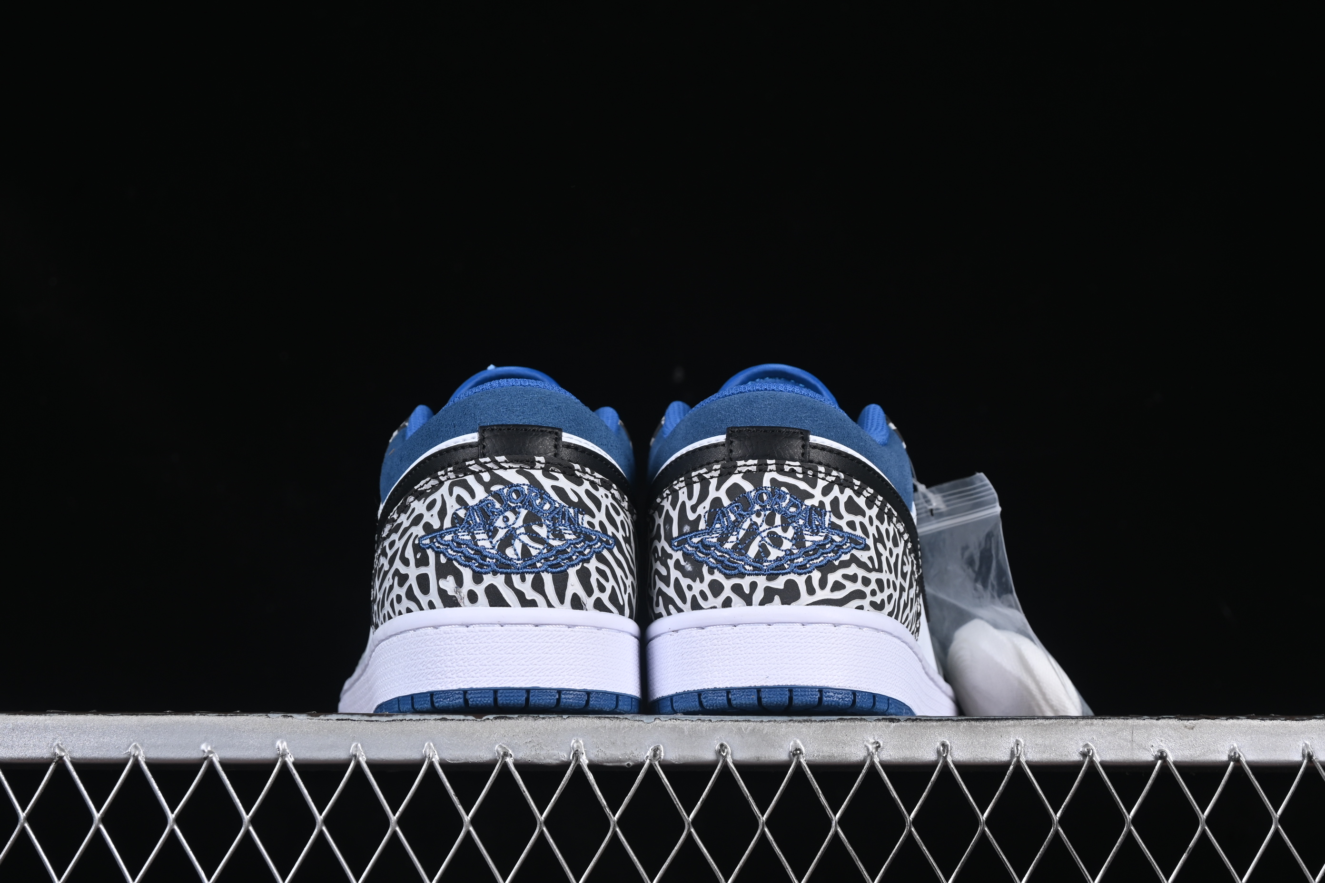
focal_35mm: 75
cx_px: 662
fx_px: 2760
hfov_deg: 27.0
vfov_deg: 18.2
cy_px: 442
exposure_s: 1/80
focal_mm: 50
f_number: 7.1
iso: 160
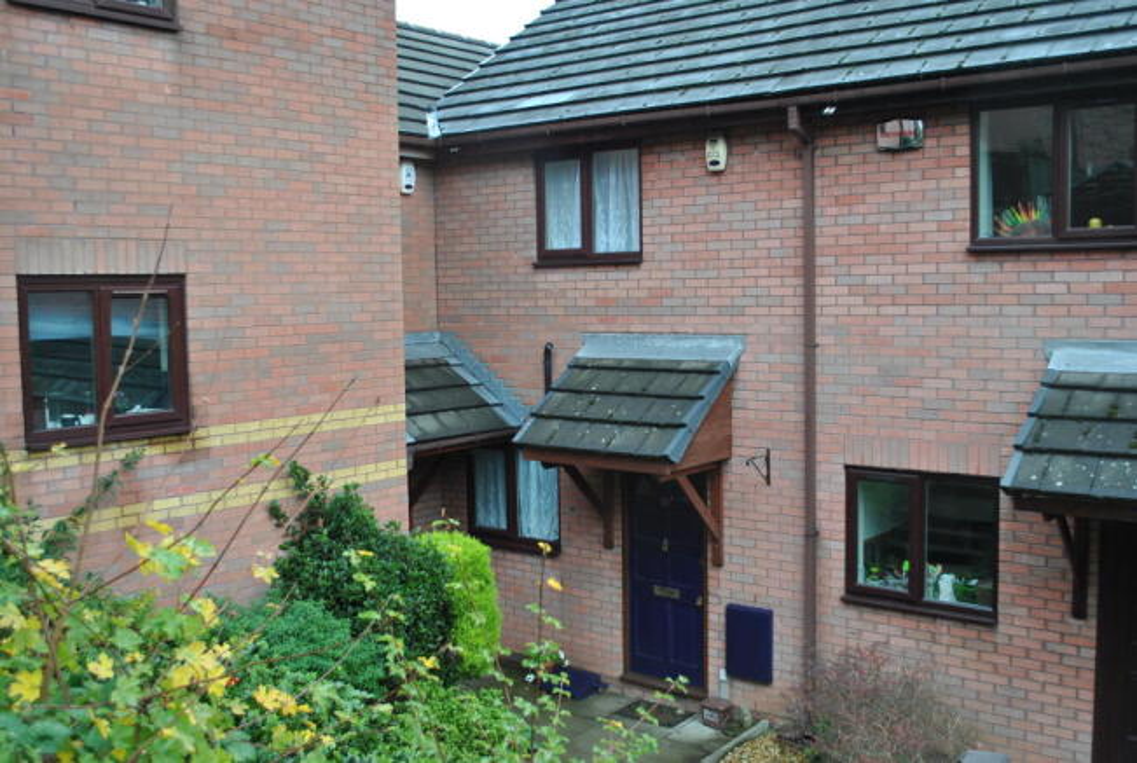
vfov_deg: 37.0
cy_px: 382
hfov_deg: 53.0
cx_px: 568
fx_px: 1139
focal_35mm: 36
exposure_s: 1/80
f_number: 4.5
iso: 200
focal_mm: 24
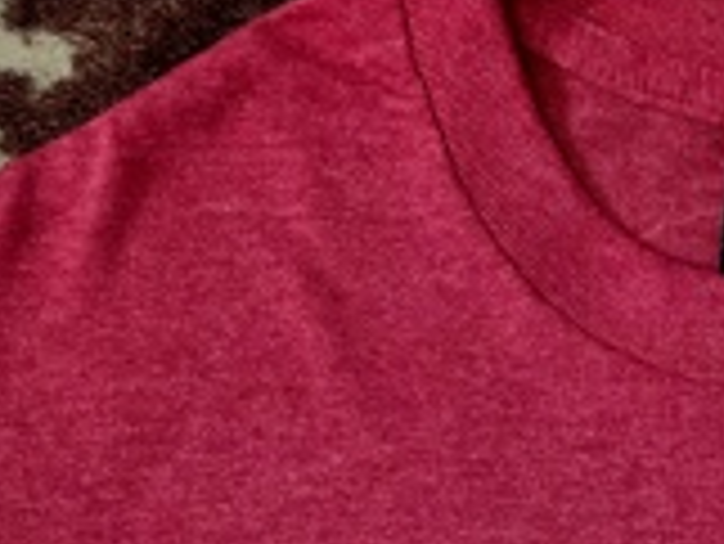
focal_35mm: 100
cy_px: 982
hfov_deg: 18.8
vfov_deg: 13.3
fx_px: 2093
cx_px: 818
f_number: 1.8
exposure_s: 1/120
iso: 1000
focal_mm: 5.4
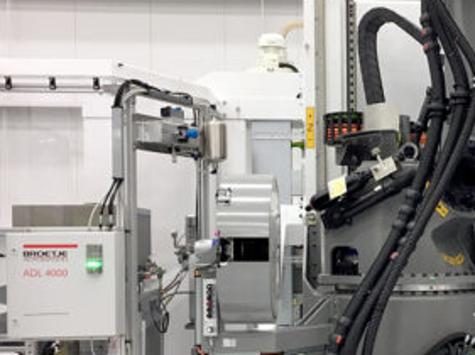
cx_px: 411
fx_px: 850
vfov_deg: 23.4
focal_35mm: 62
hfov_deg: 30.1
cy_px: 249
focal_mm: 4.15
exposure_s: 1/30
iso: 32
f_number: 2.2
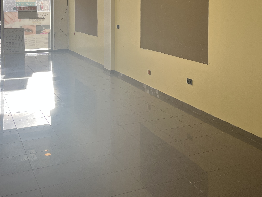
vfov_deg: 29.0
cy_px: 18
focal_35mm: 48
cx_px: 156
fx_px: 363
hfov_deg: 39.5
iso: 50
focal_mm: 5.1
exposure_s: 1/583
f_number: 1.6
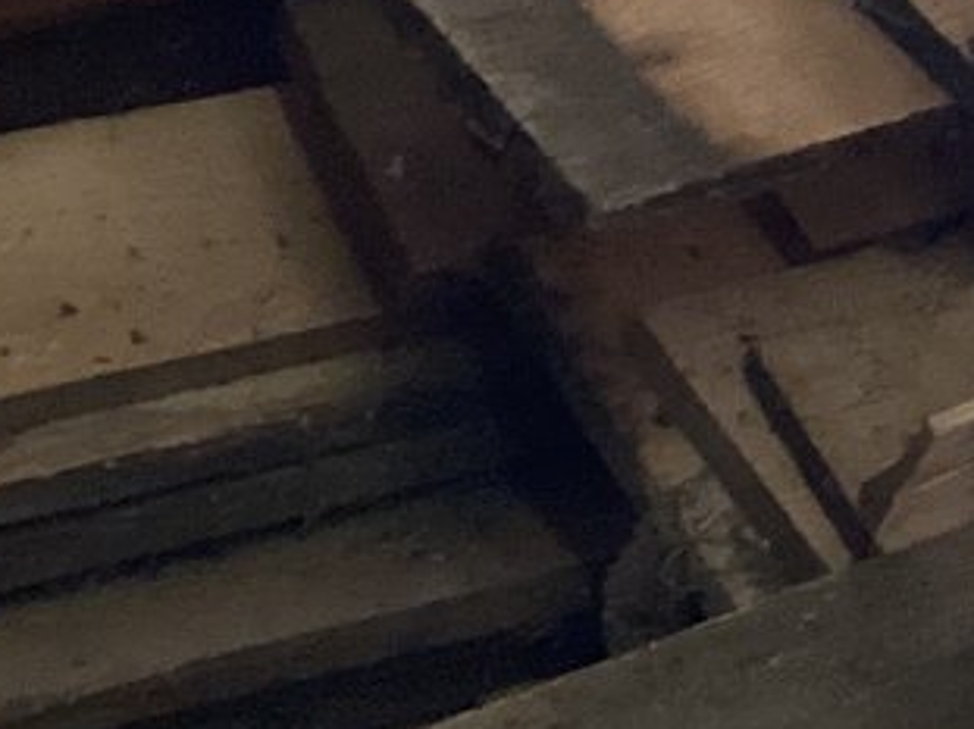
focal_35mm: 151
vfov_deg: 9.4
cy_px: -571
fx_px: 4247
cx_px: 1023
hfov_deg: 12.9
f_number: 2.4
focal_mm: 3.3
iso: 400
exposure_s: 1/40
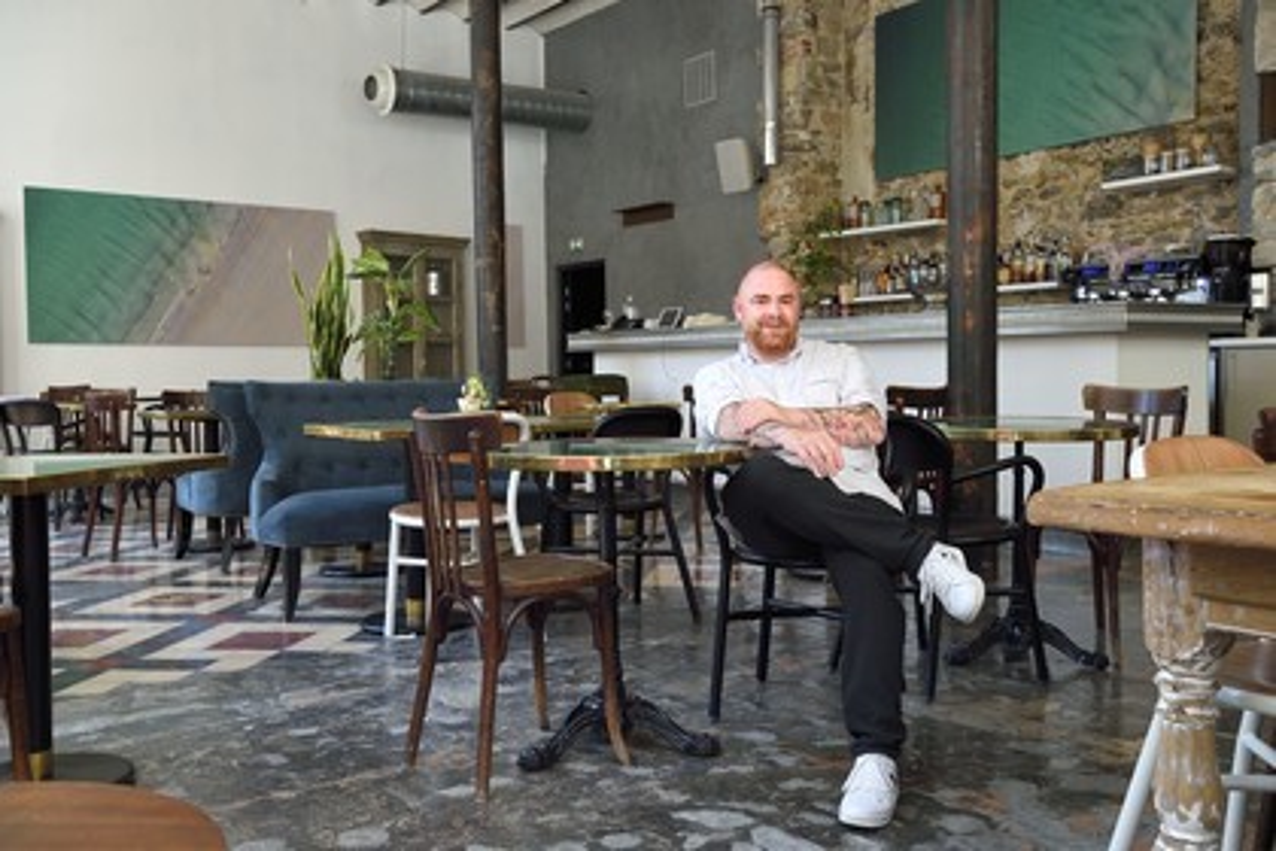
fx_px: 1205
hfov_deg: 55.8
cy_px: 426
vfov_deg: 38.9
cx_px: 638
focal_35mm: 34
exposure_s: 1/125
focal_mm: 34
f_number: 5.6
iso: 800
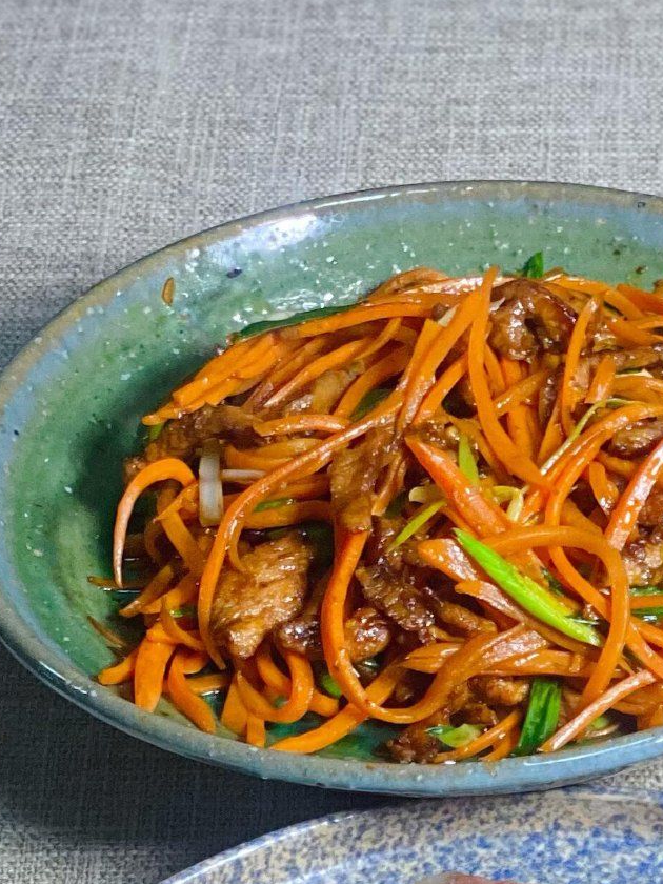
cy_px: 926
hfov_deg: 8.6
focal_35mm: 169
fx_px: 4316
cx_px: 1028
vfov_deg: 11.6
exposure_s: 1/100
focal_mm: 6
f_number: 2
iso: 100
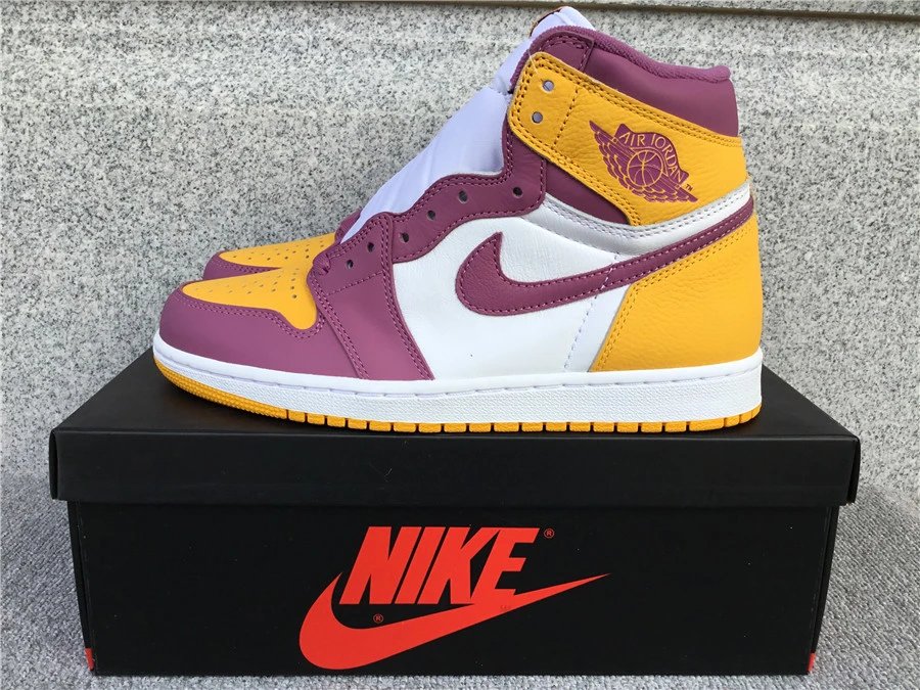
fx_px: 824
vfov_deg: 45.4
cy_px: 345
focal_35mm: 31
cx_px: 460
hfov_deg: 58.4
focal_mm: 3.3
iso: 25
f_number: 2.4
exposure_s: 1/354
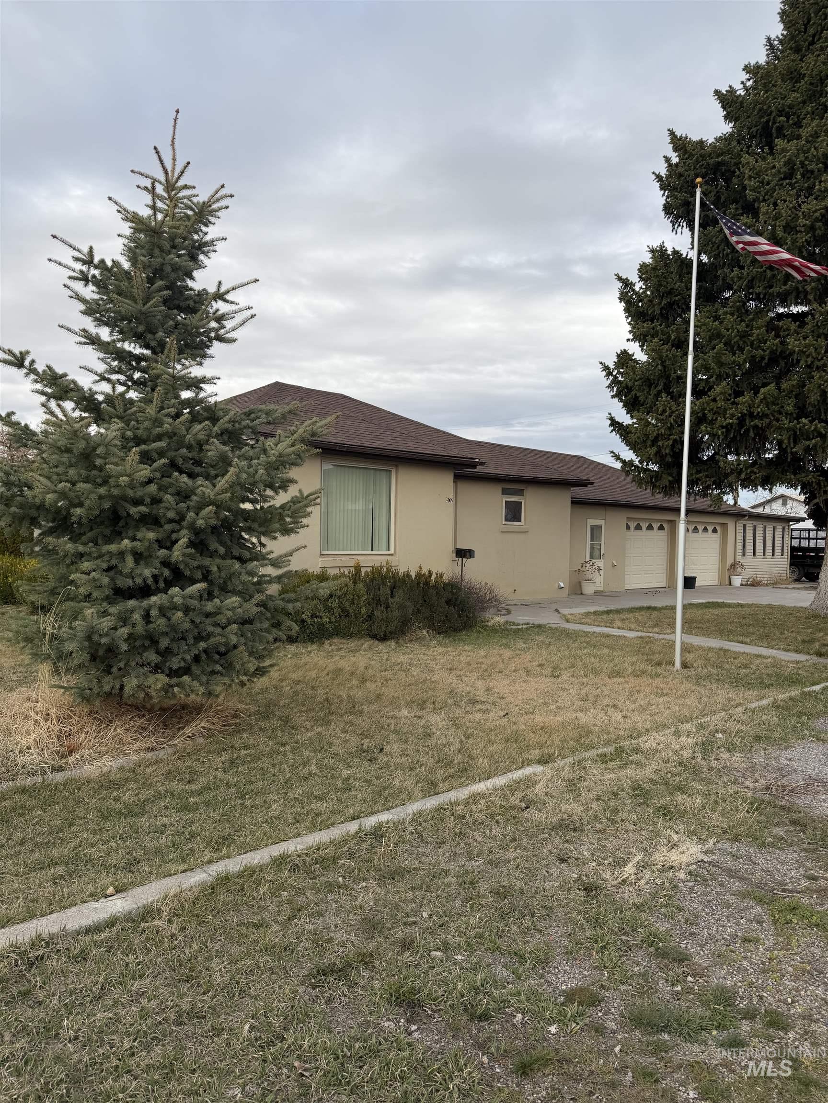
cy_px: 552
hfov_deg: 56.8
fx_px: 765
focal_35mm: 24
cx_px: 414
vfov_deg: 71.6
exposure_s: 1/1770
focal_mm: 6.76
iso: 80
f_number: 1.78
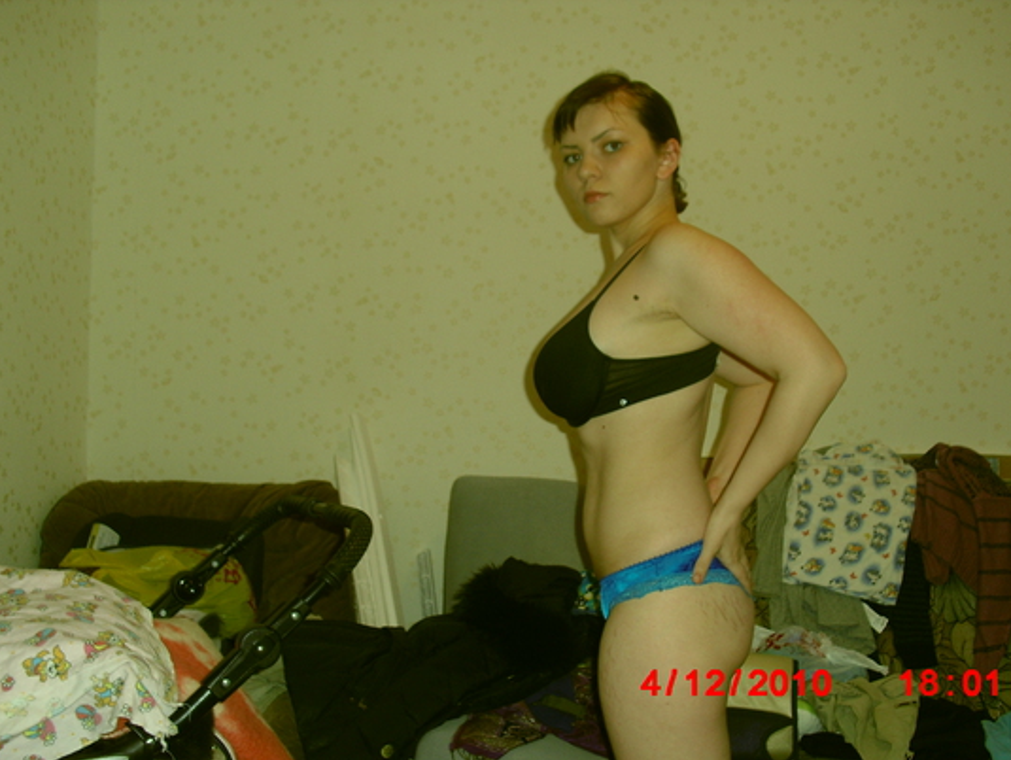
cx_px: 512
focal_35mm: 37
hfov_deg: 50.1
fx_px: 1081
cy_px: 389
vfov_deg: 38.7
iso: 100
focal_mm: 6.3
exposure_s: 1/60
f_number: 3.1
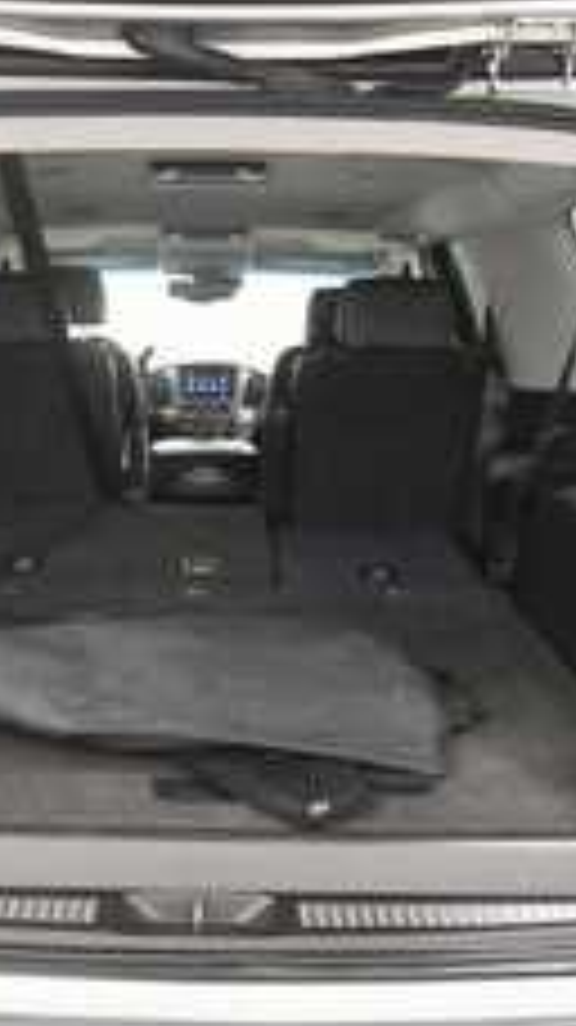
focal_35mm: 46
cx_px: 194
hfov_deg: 25.8
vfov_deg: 44.6
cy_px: 547
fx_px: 1251
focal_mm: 17
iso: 3200
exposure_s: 1/100
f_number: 5.3
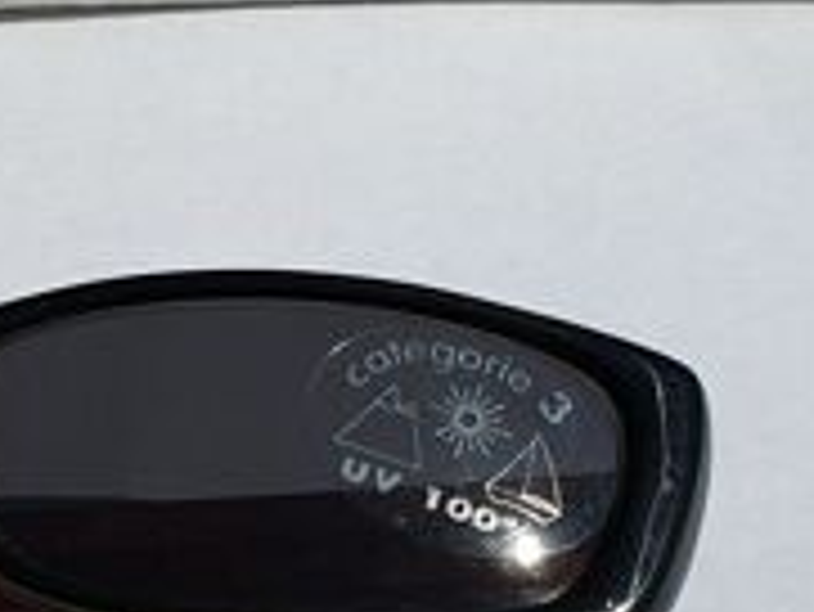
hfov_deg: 25.8
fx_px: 1624
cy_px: 806
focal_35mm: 69
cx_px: -103
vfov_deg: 19.6
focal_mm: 4.3
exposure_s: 1/4950
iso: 50
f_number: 2.4
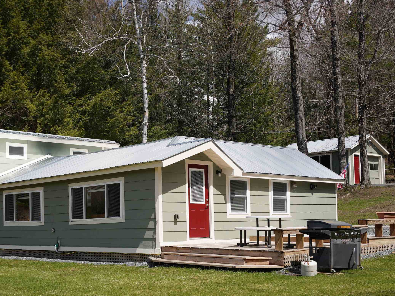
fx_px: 571
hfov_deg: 38.1
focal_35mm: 50
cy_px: 192
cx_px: 164
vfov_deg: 29.0
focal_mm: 35
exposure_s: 1/800
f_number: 4.5
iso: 100
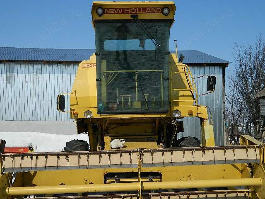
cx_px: 132
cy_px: 100
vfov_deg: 30.9
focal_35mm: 47
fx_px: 360
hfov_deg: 40.4
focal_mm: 8.4
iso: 80
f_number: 10.2
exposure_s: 1/250
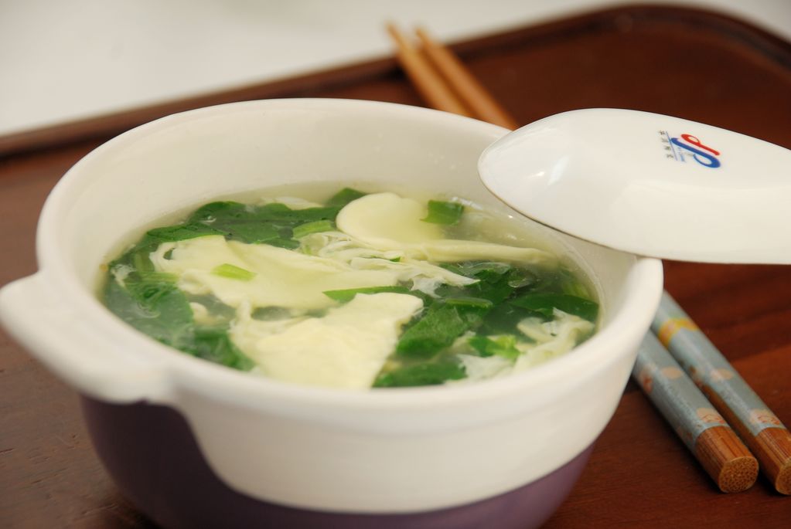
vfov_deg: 8.7
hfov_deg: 13.0
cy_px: 264
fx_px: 3465
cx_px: 396
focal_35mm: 158
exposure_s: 1/100
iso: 200
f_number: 5.6
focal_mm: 105
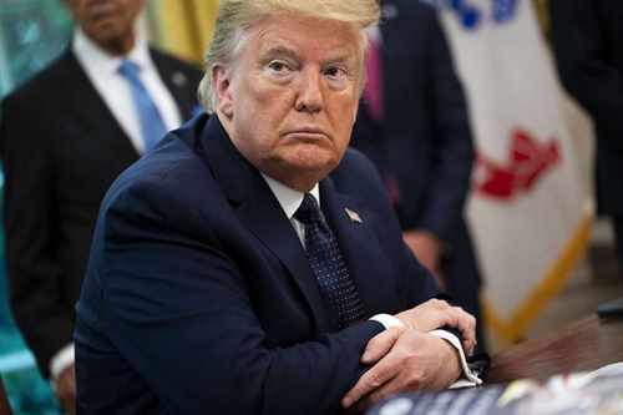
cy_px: 208
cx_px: 312
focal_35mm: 102
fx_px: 1764
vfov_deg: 13.4
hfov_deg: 20.0
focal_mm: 102
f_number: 2.8
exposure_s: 1/160
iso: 2000
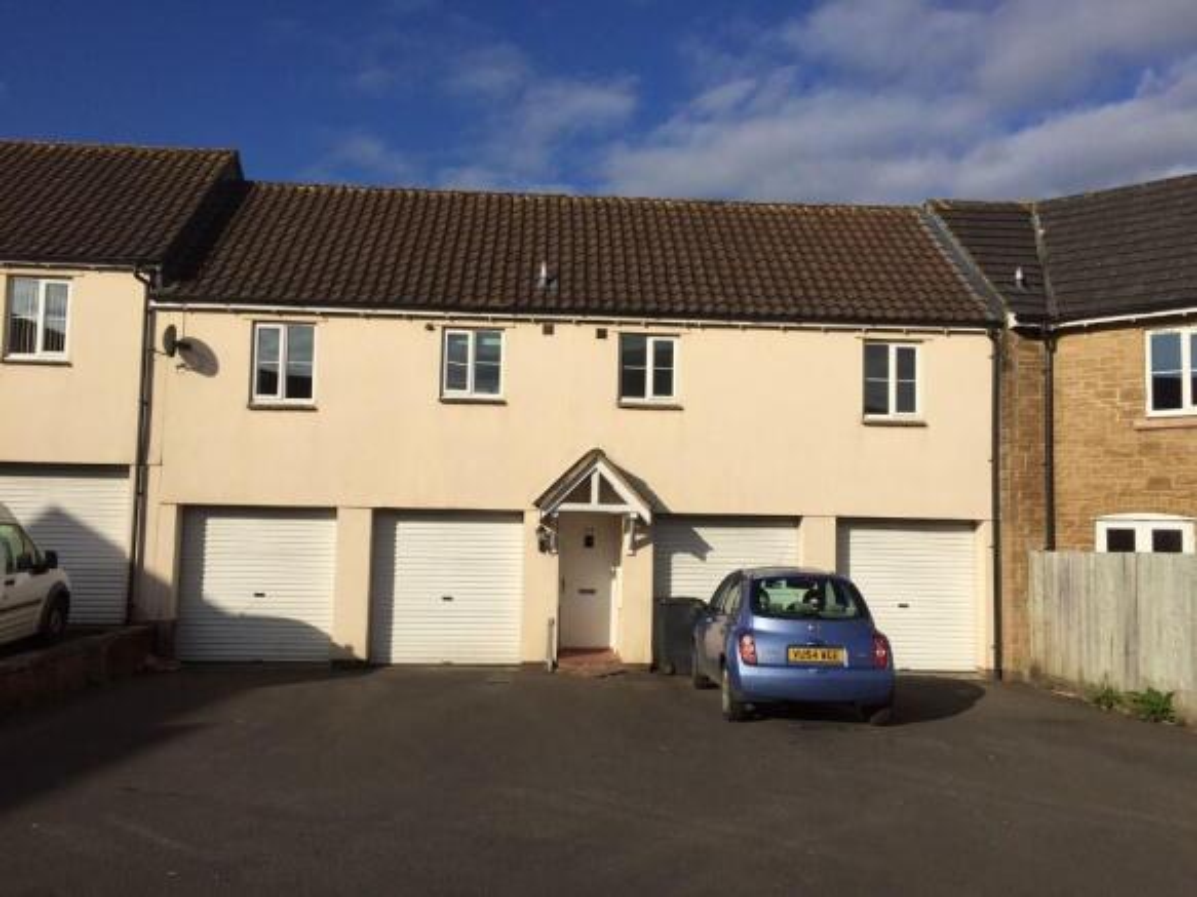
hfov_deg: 61.7
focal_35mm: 29
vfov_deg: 48.2
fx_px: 1003
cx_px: 598
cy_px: 448
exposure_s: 1/4950
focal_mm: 4.15
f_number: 2.2
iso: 32
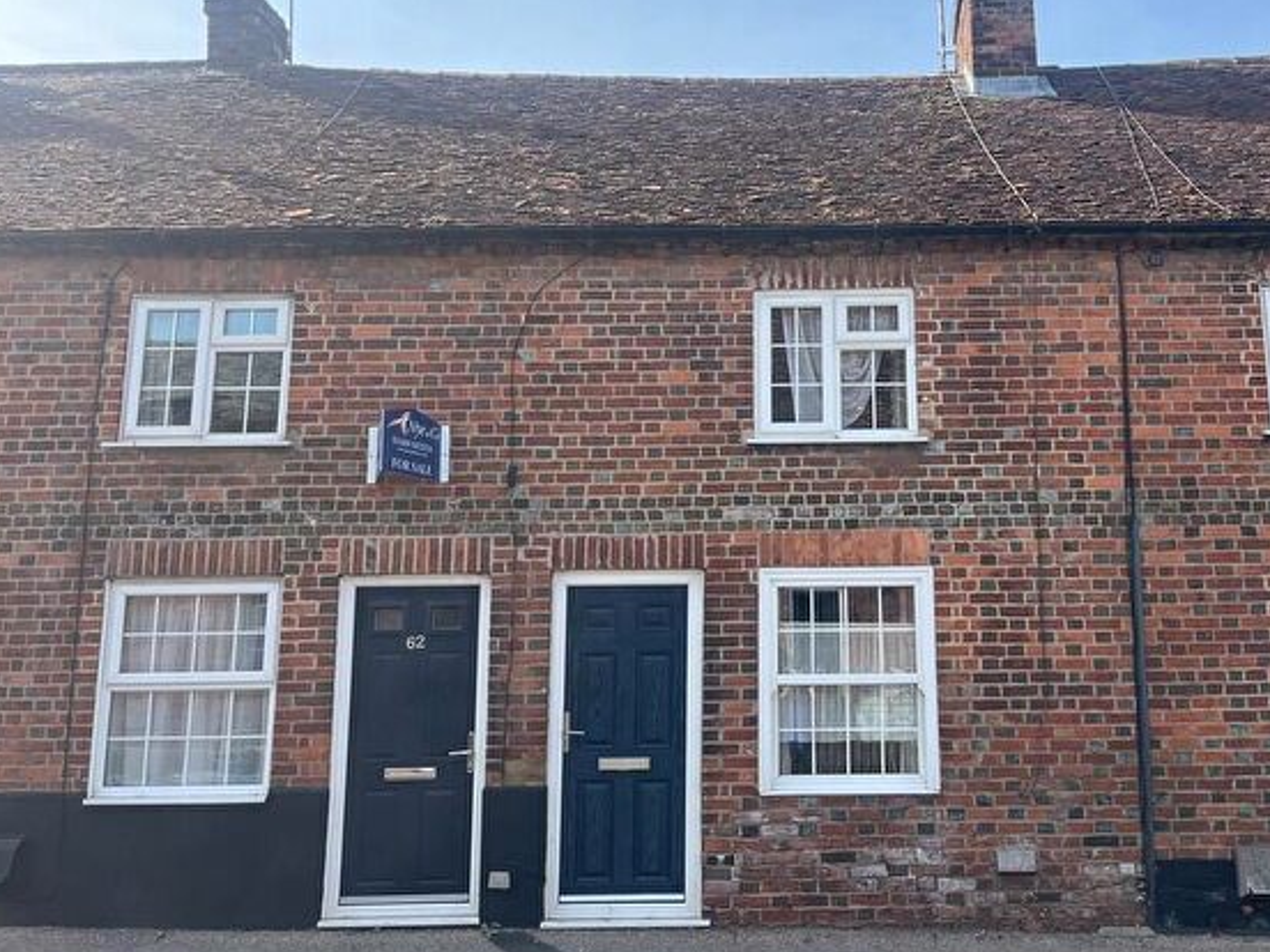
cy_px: 443
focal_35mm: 33
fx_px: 1211
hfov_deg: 54.7
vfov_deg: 42.9
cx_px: 794
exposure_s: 1/891
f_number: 1.6
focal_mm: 5.1
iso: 50
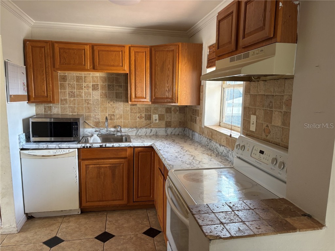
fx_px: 252
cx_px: 168
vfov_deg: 53.1
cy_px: 126
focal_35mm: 26
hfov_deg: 67.3
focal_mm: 5.96
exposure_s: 1/104
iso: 125
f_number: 1.6
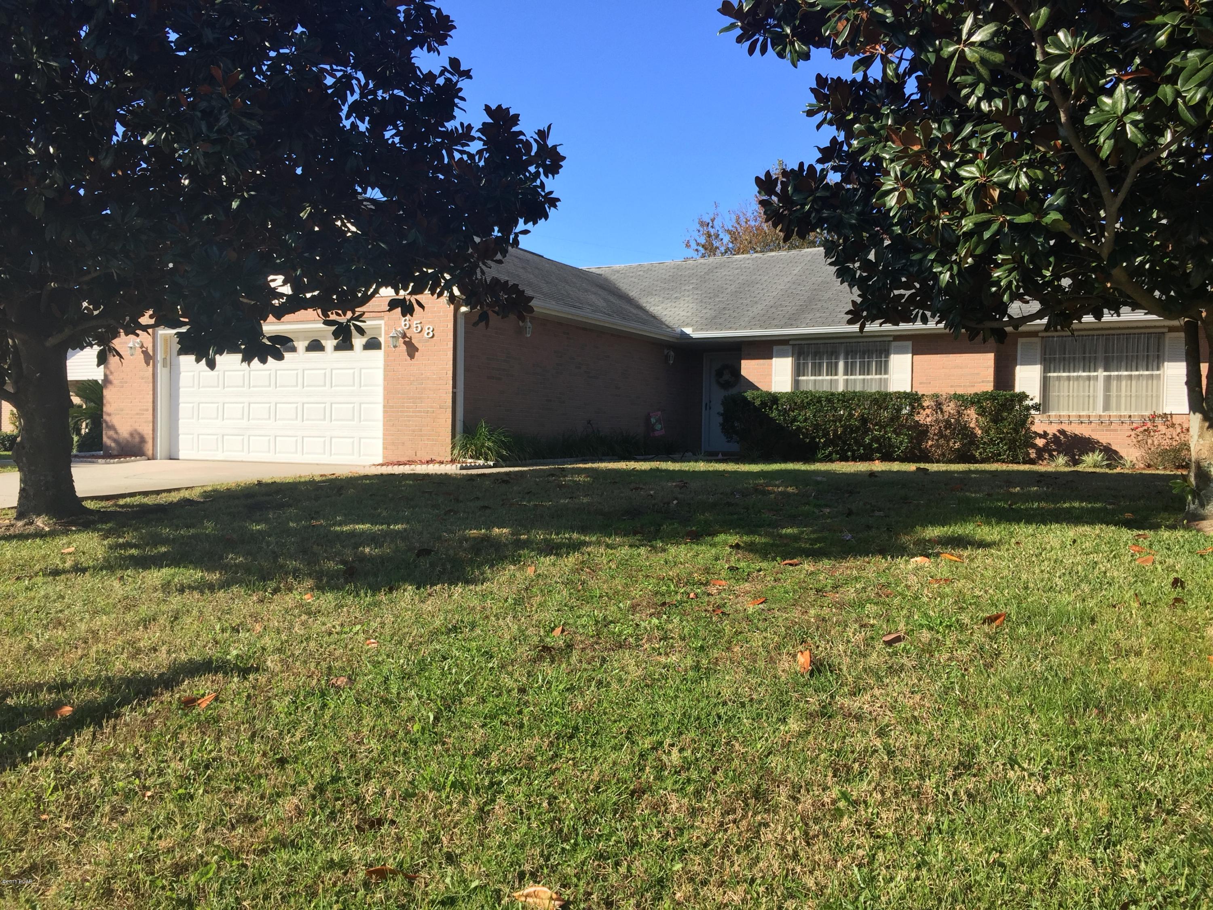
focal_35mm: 29
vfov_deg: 48.2
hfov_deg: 61.7
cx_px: 606
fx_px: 1016
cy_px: 455
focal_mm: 4.15
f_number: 2.2
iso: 32
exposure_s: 1/1236
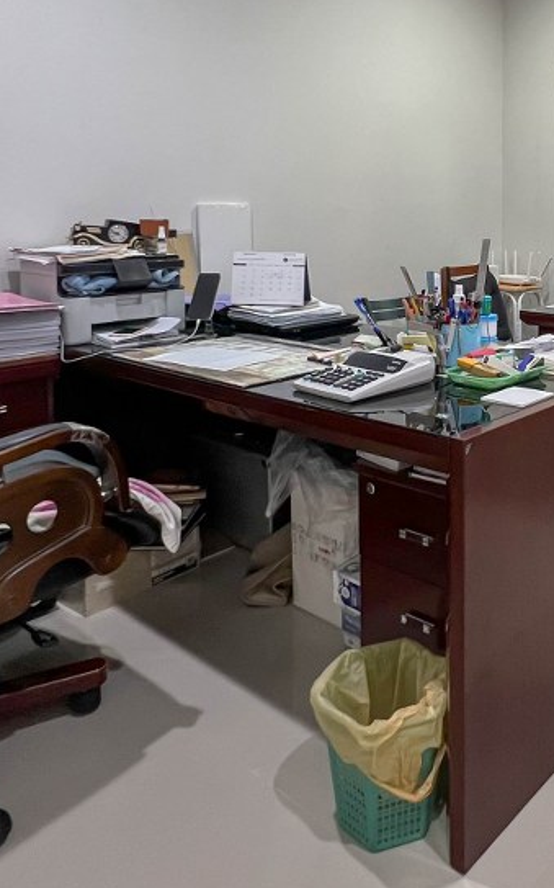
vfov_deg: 70.2
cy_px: 489
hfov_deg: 44.0
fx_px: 629
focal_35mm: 26
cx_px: 484
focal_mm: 1.57
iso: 32
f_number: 1.8
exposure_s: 1/110
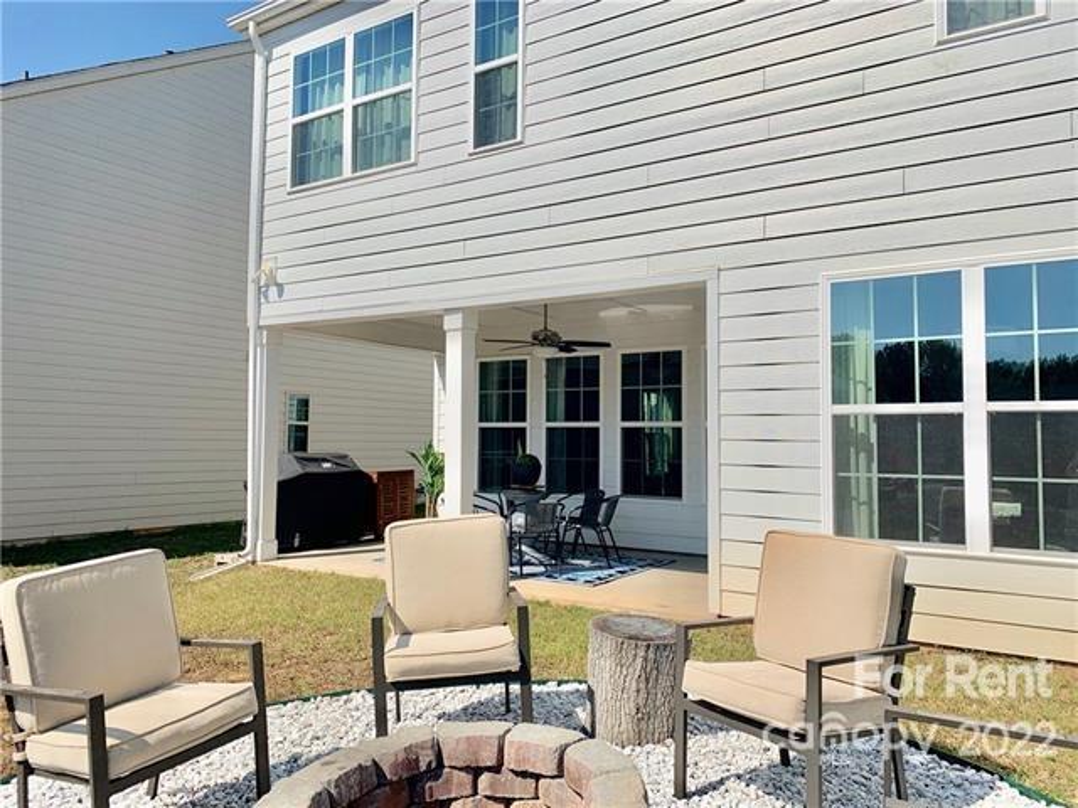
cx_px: 539
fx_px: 810
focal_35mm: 26
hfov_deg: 67.3
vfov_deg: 53.1
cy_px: 404
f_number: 1.8
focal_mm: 4.25
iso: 25
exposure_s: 1/5405
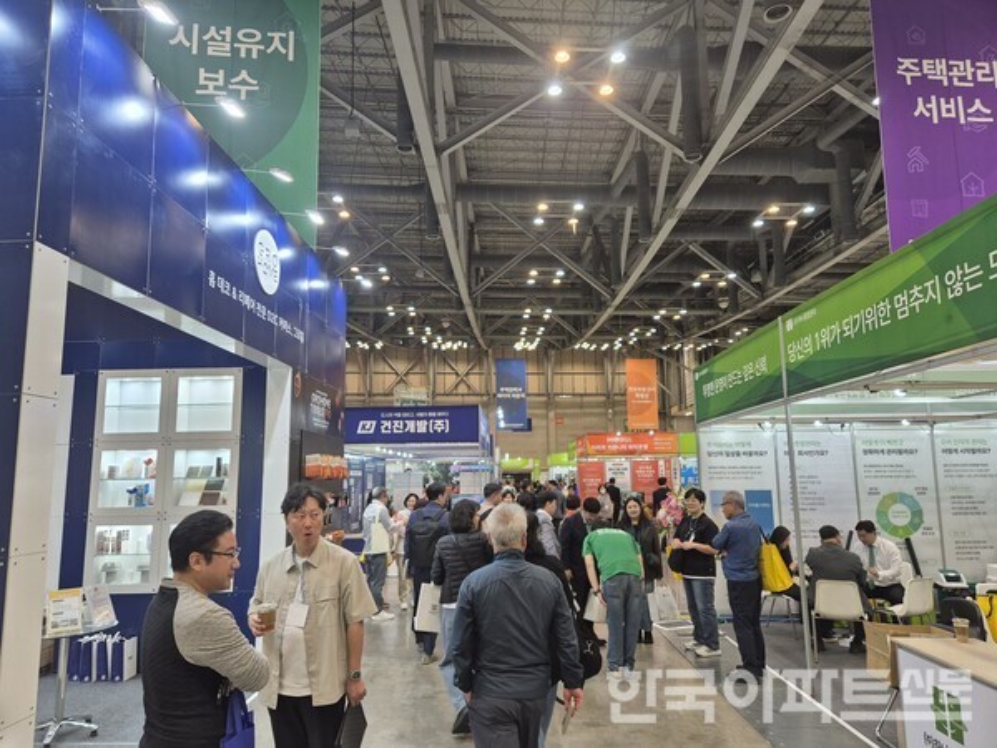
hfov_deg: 73.9
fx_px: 662
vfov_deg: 58.9
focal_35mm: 23
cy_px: 374
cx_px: 498
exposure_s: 1/120
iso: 100
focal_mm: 5.4
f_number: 1.8
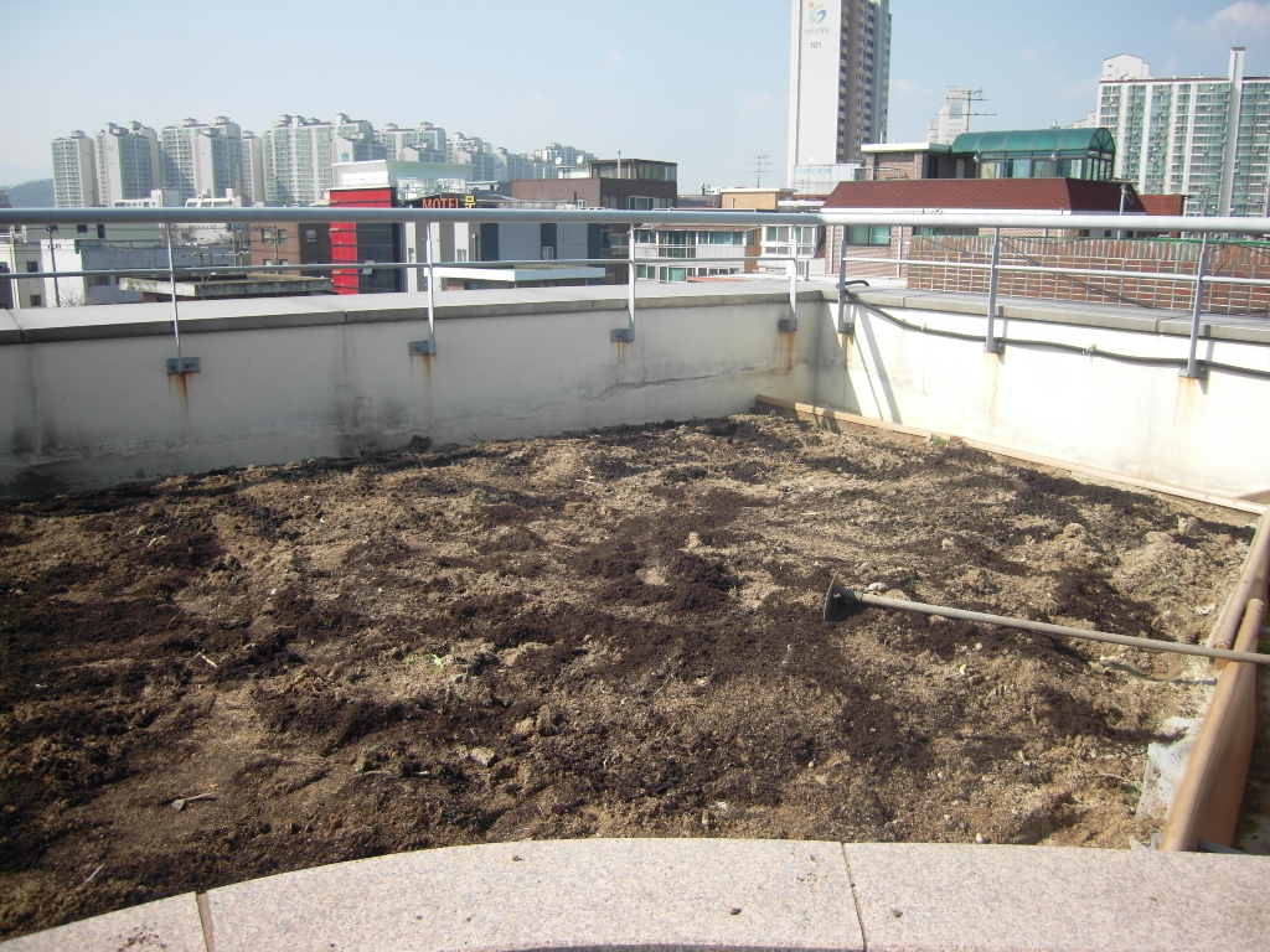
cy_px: 476
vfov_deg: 49.7
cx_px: 635
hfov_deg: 63.4
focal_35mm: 28
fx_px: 1027
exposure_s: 1/160
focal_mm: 6
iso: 80
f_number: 7.3
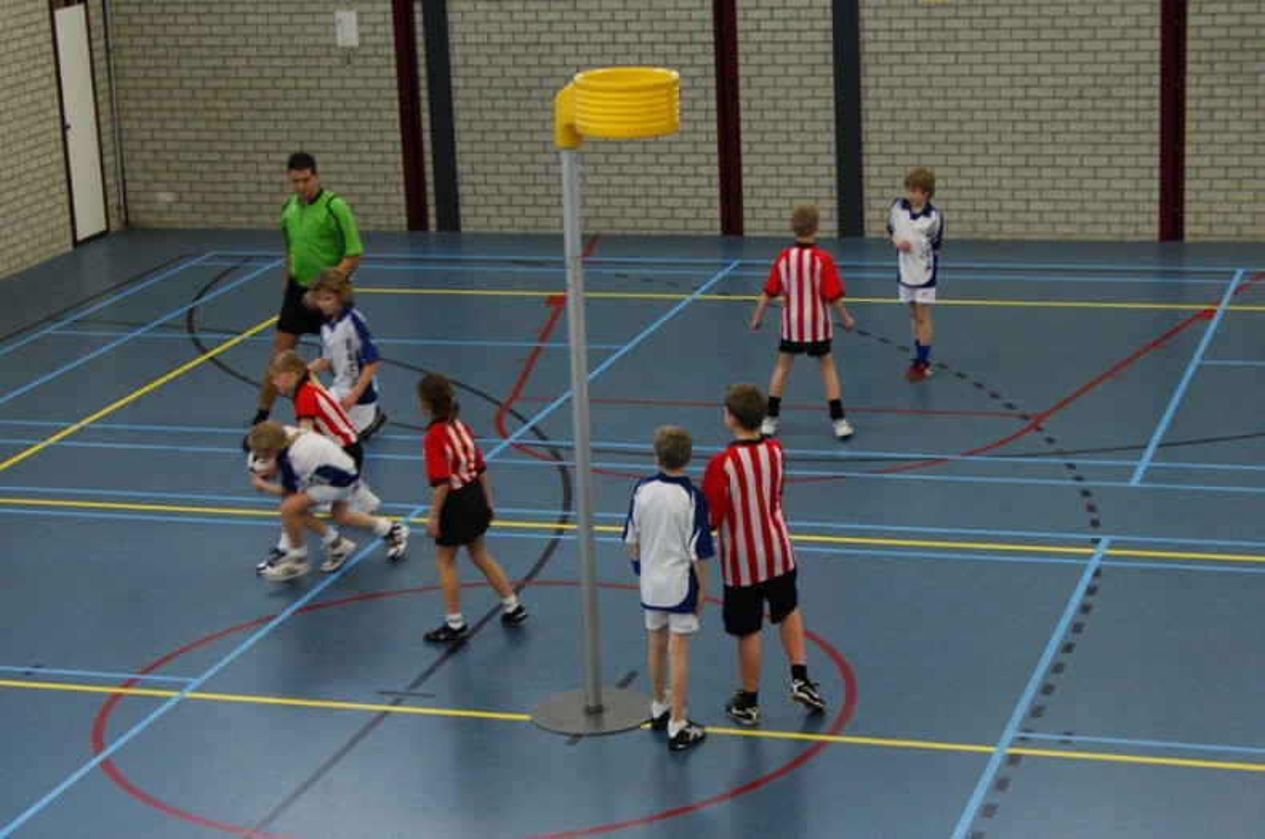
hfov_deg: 43.7
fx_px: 1579
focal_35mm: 45
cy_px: 420
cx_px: 632
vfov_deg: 29.8
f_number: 5
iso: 800
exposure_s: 1/100
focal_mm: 30
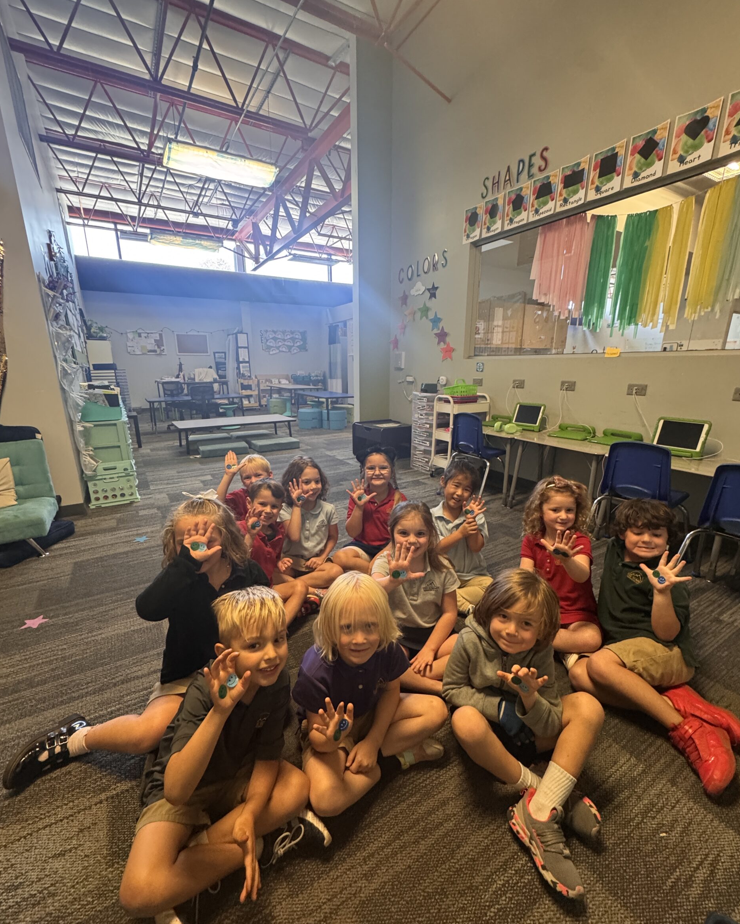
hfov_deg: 84.0
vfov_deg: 96.7
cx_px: 364
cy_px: 481
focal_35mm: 15
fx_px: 411
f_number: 2.2
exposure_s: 1/60
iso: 400
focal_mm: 2.22
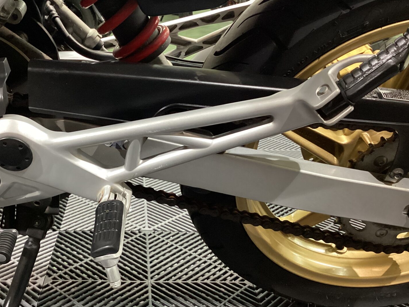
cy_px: 178
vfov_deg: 34.3
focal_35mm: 42
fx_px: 496
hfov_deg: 44.4
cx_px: 151
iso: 400
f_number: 2.4
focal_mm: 3.3
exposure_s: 1/30
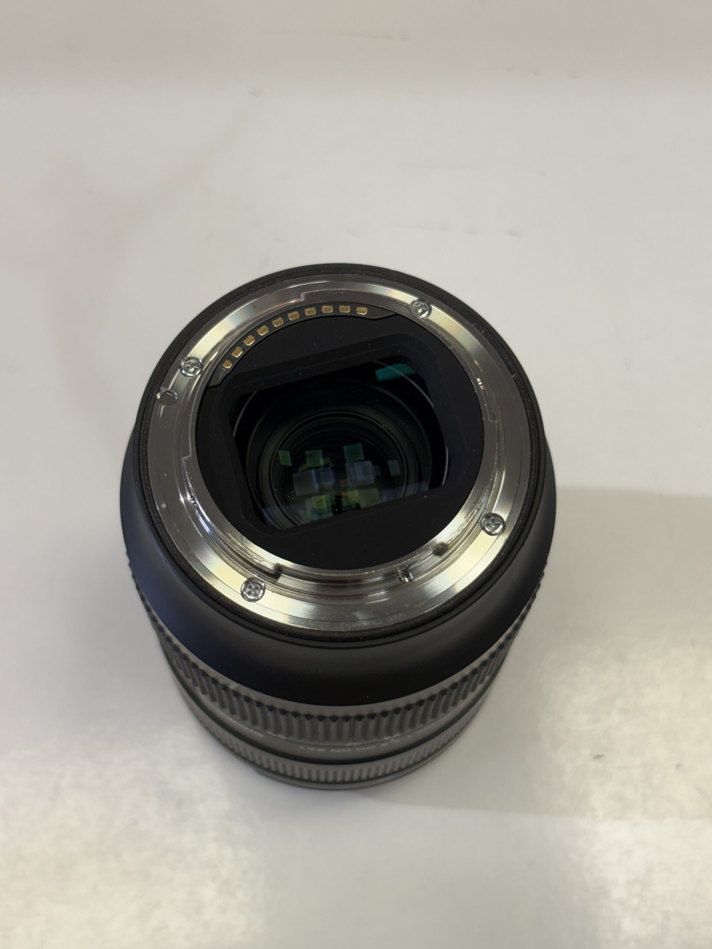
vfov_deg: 36.8
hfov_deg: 28.0
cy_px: 474
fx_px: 1426
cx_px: 356
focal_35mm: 52
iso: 25
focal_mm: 5.96
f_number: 1.6
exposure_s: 1/50
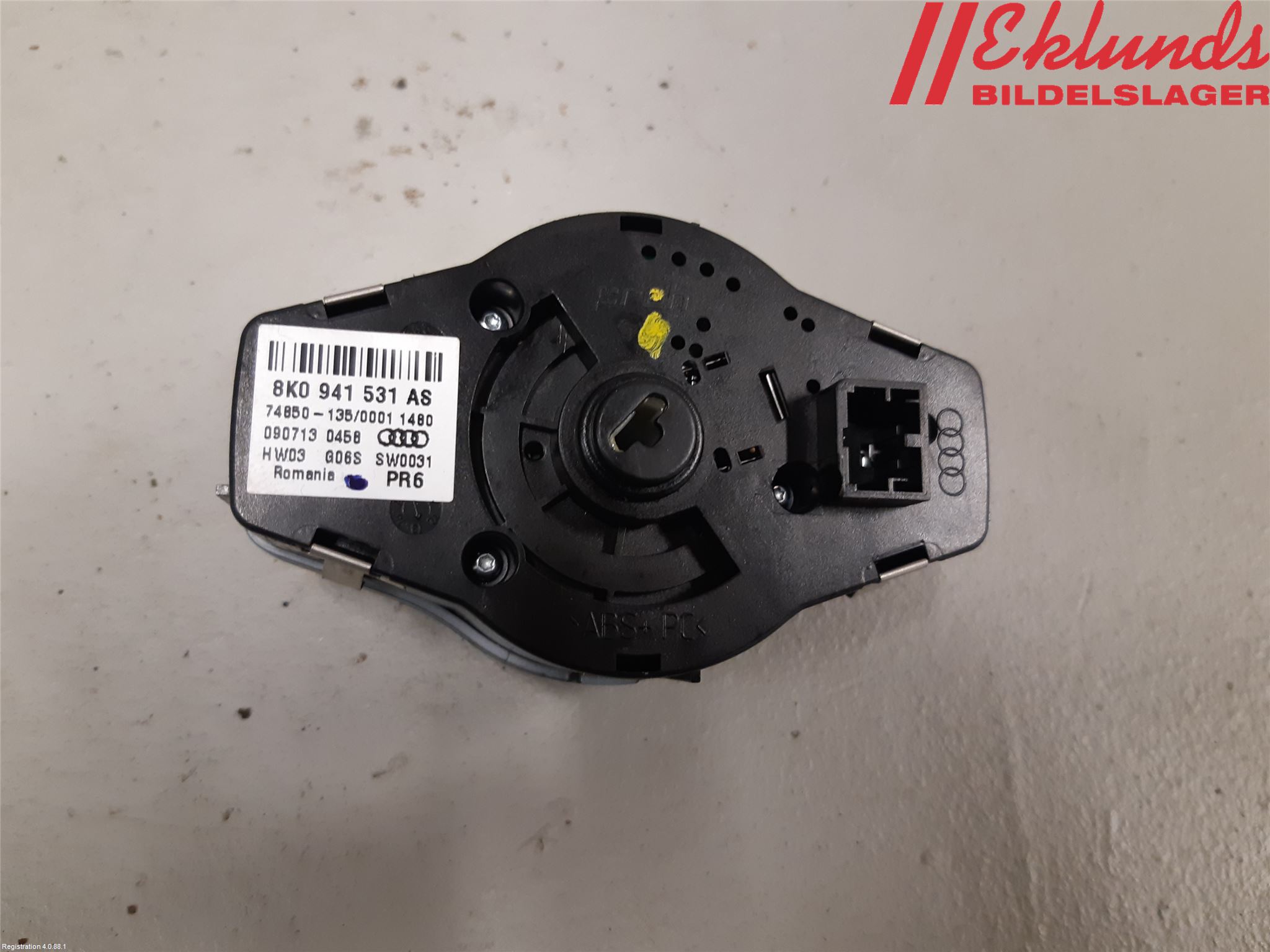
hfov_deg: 67.3
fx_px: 954
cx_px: 635
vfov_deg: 53.1
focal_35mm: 26
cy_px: 476
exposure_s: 1/50
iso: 160
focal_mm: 3.93
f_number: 1.7
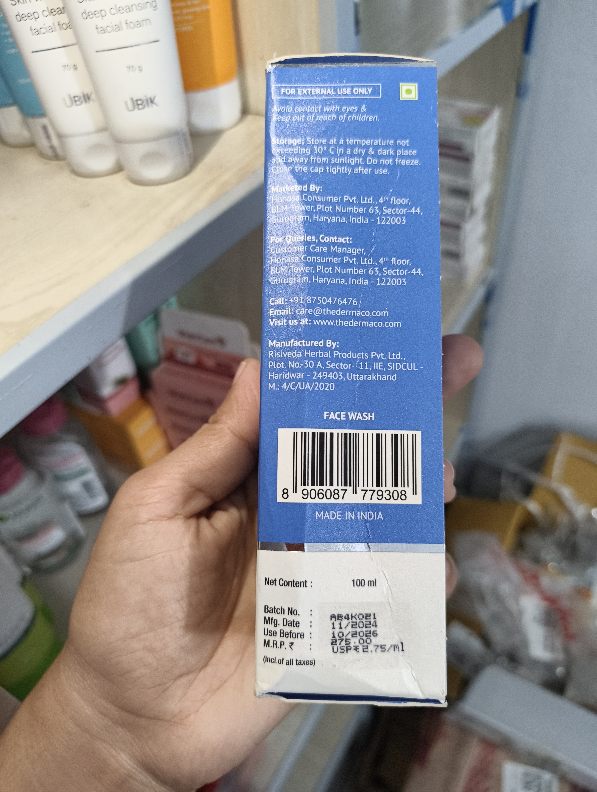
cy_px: 396
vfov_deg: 71.5
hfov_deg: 56.9
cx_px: 298
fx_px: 551
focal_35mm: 24
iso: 1201
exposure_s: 1/50
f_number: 1.87
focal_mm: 5.56
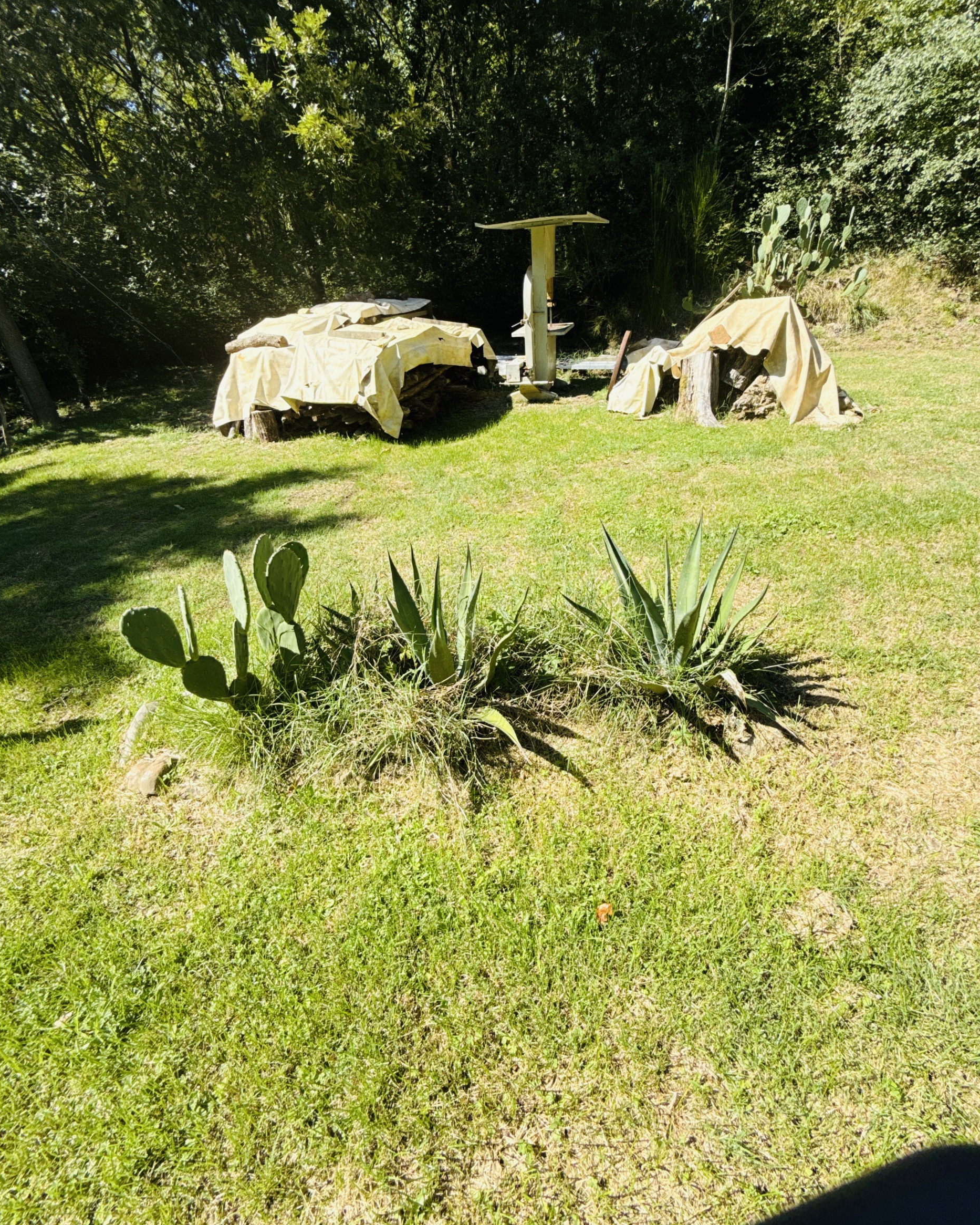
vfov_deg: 96.5
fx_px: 544
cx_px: 484
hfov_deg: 84.0
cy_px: 556
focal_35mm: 15
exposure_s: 1/1145
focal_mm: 2.22
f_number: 2.2
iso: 50
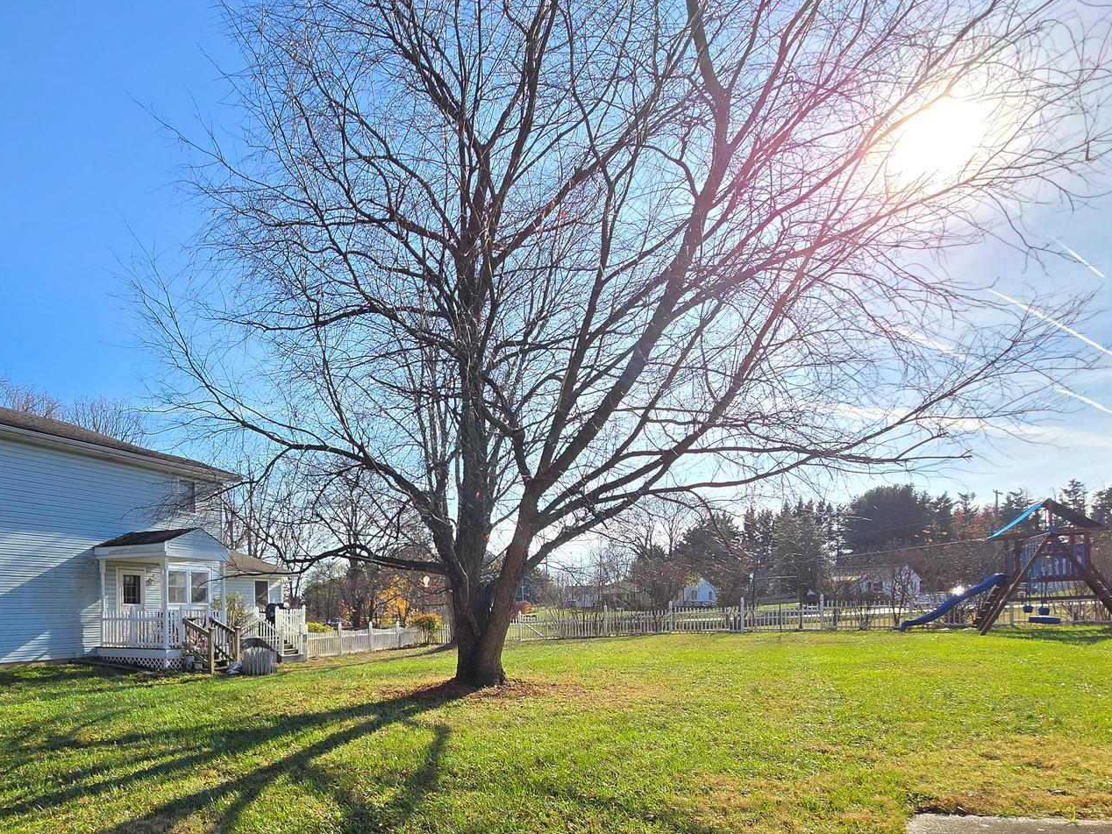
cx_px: 319
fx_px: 675
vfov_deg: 60.3
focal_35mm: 21
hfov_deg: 74.9
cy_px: 615
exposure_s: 1/1659
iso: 50
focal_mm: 2.2
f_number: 2.2
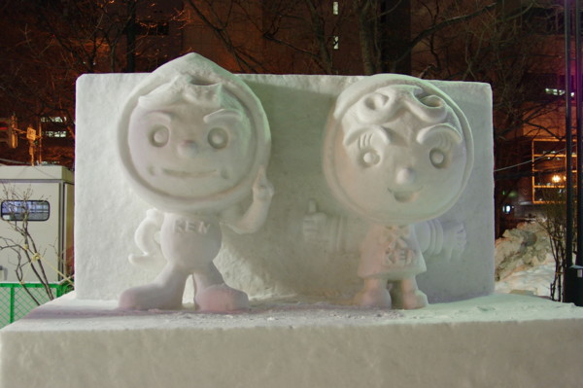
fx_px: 680
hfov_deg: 46.4
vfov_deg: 31.8
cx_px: 292
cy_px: 194
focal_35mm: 42
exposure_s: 1/20
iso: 800
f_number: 2.8
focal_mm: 28
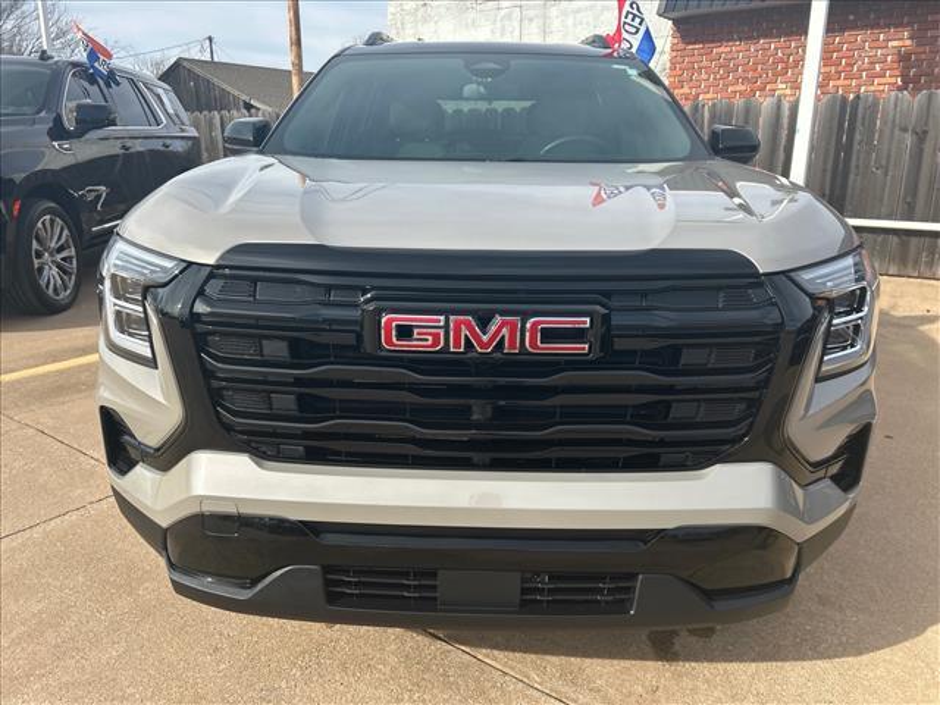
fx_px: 706
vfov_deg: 53.1
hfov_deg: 67.3
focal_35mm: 26
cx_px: 470
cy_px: 352
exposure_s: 1/2353
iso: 50
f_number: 1.5
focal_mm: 5.7
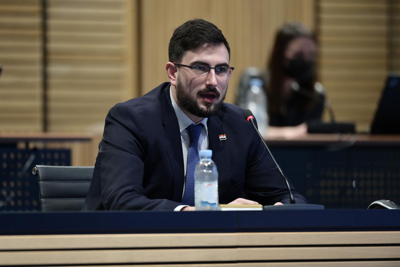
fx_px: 4445
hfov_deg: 5.2
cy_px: 134
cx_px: 200
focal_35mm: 400
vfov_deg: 3.4
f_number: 4
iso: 2500
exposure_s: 1/160
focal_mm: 400
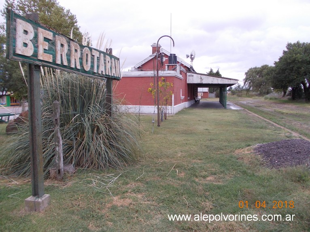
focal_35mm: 28
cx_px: 155
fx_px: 251
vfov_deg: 49.7
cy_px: 116
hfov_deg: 63.5
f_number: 2.7
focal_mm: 4
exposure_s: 1/250
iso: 80
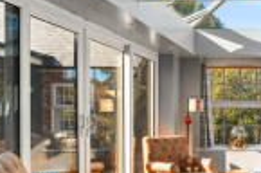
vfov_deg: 28.8
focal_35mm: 46
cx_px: 315
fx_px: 333
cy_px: 122
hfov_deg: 34.2
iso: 400
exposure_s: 1/20
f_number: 8
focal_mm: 14
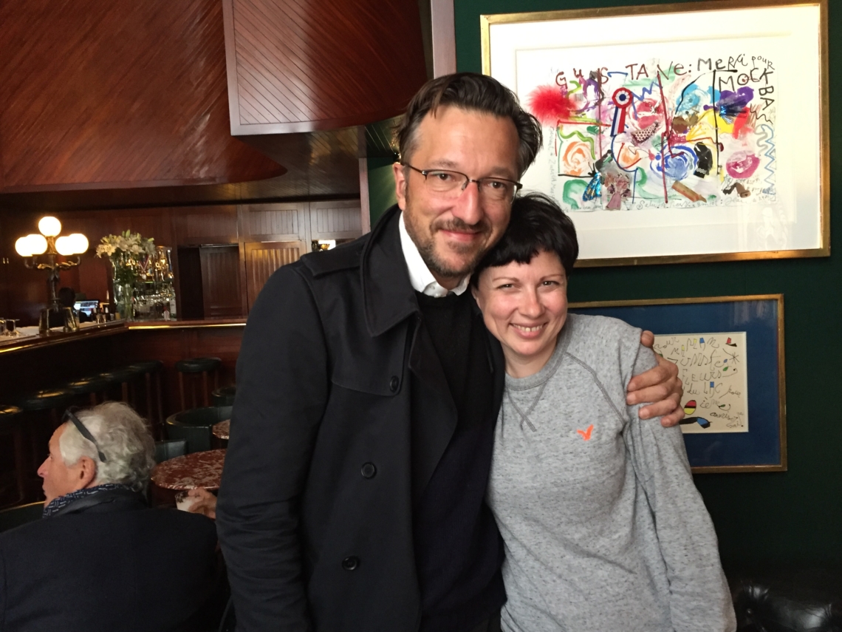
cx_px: 421
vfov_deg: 48.2
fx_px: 705
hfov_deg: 61.7
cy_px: 316
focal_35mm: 29
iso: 250
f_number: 2.2
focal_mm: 4.15
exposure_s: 1/20
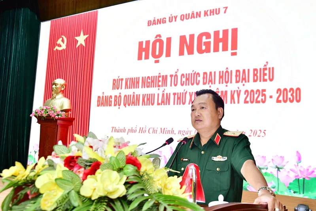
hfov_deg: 53.1
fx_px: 316
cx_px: 158
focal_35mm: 36
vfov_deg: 36.9
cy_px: 106
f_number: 4.5
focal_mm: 24
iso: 1600
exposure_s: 1/80
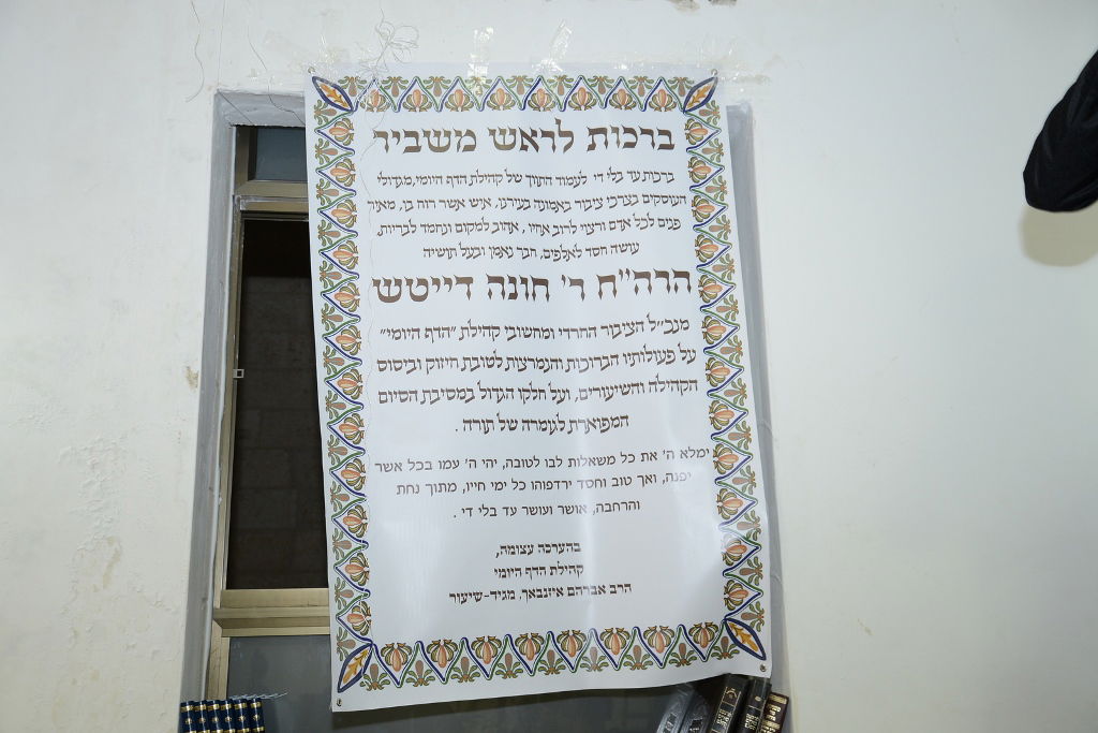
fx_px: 1159
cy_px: 366
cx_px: 549
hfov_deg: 50.7
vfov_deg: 35.1
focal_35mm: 38
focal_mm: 38
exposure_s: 1/125
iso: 800
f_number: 5
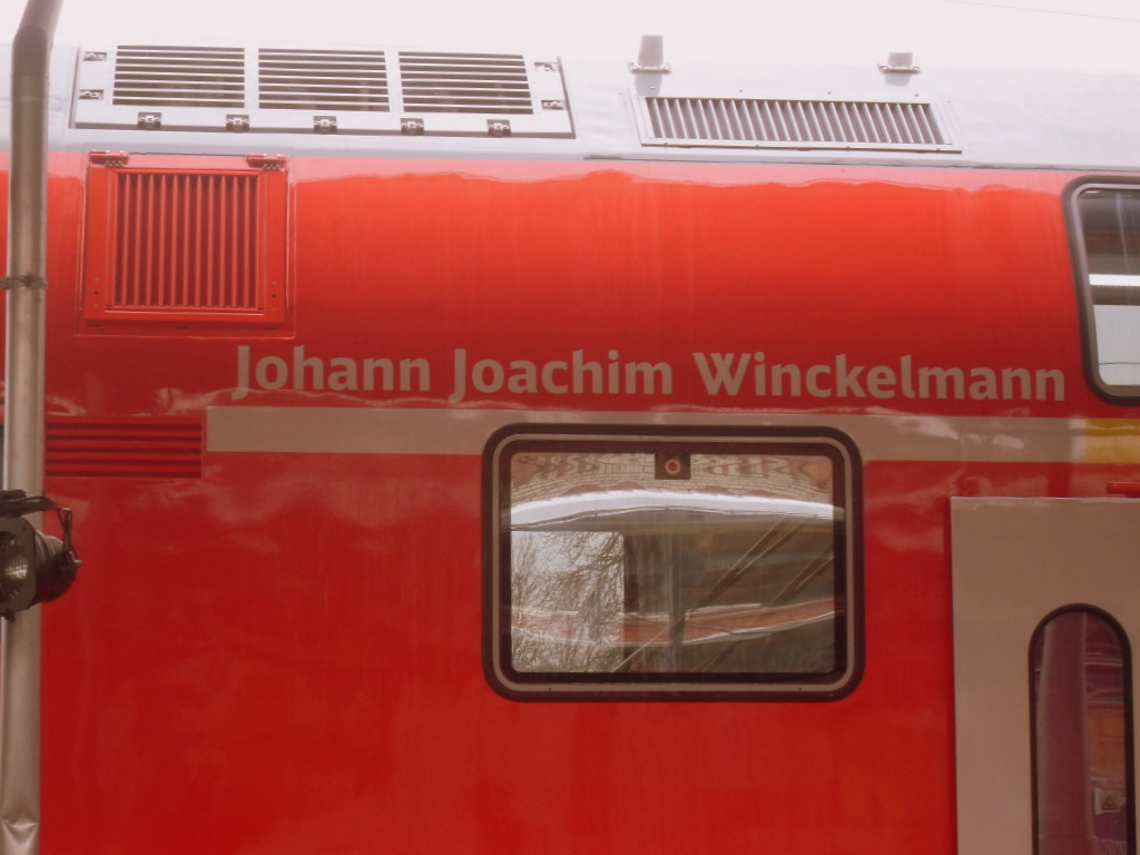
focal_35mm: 89
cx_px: 570
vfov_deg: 16.6
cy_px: 428
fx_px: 2931
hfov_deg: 22.0
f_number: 4.8
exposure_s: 1/60
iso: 200
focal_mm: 15.3
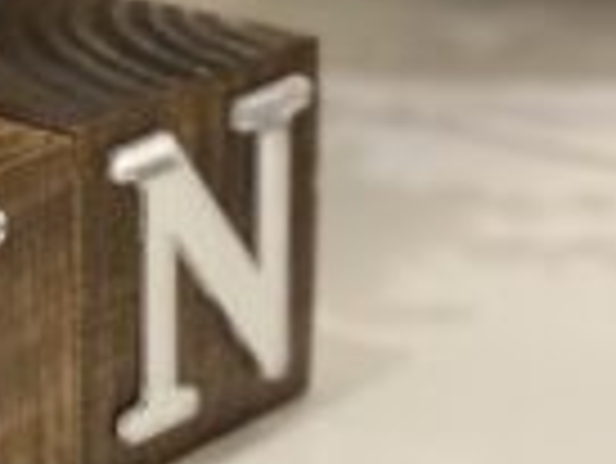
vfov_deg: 7.3
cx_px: -103
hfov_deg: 9.7
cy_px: 408
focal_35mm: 202
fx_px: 3598
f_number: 2
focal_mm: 6
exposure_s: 1/60
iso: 160
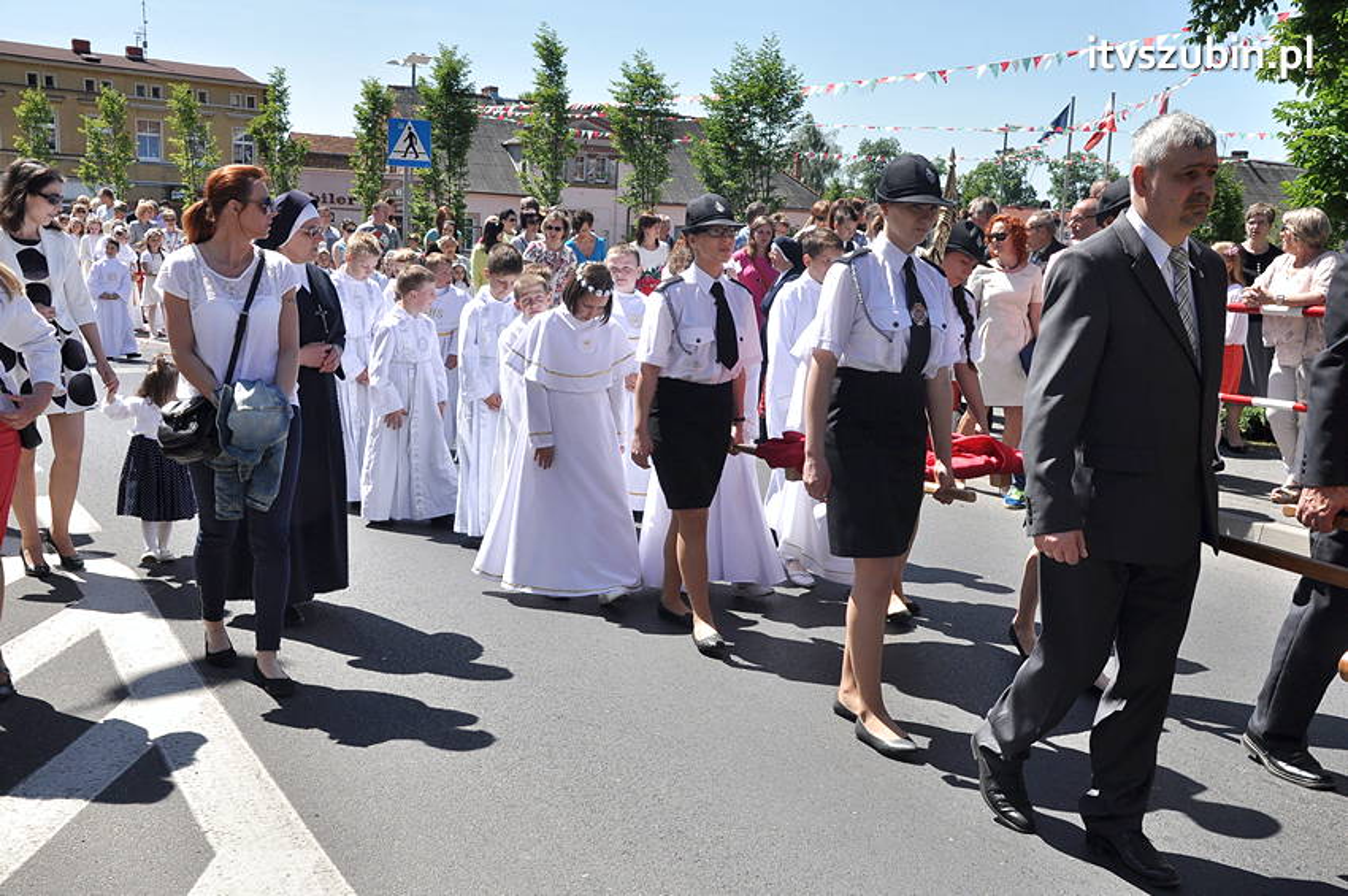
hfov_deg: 51.3
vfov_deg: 35.4
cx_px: 674
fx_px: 1403
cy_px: 448
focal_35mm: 38
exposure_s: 1/500
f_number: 11
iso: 400
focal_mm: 25
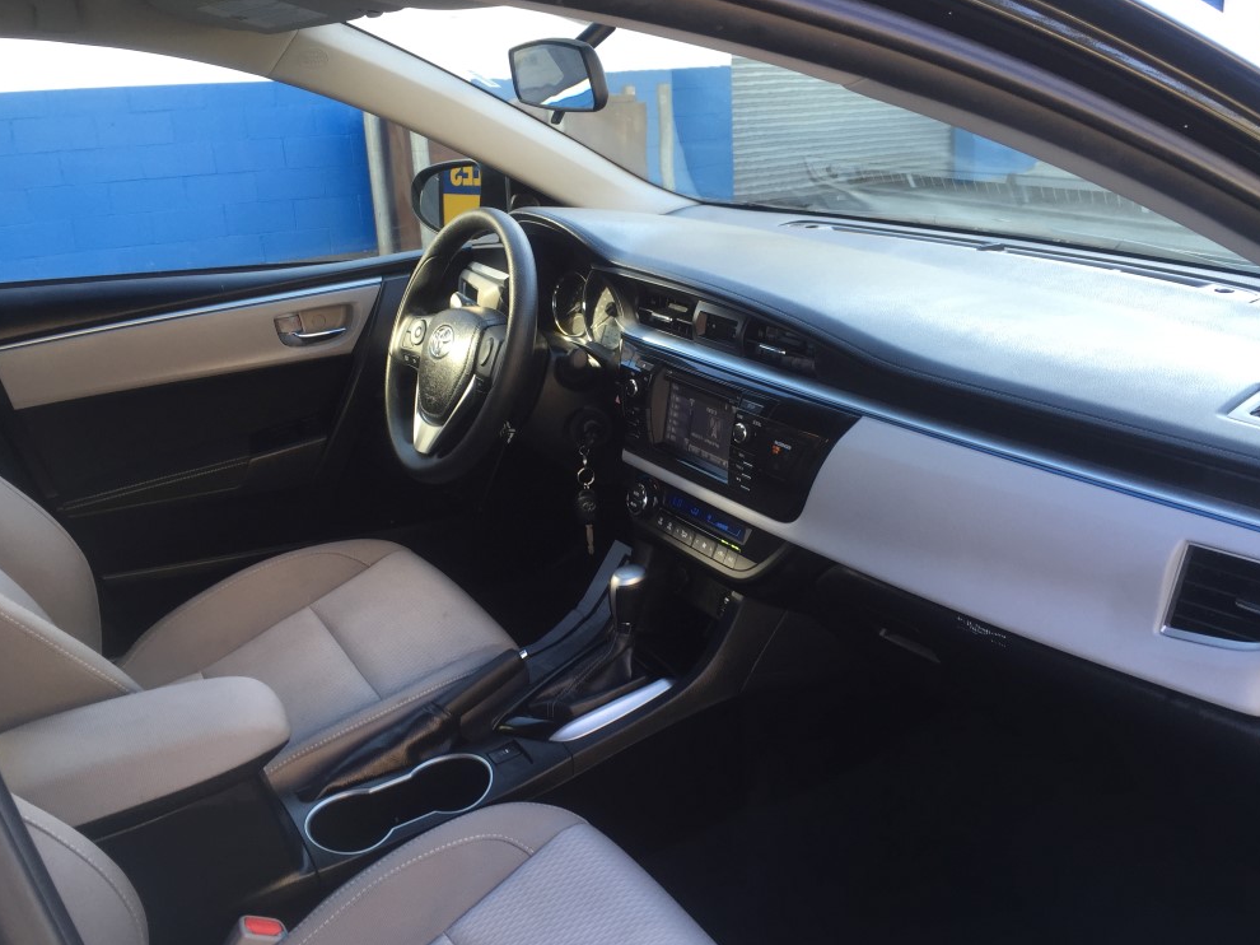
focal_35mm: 30
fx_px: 1092
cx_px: 625
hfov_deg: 60.0
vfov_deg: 46.8
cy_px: 479
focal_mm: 4.15
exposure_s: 1/60
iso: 32
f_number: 2.2
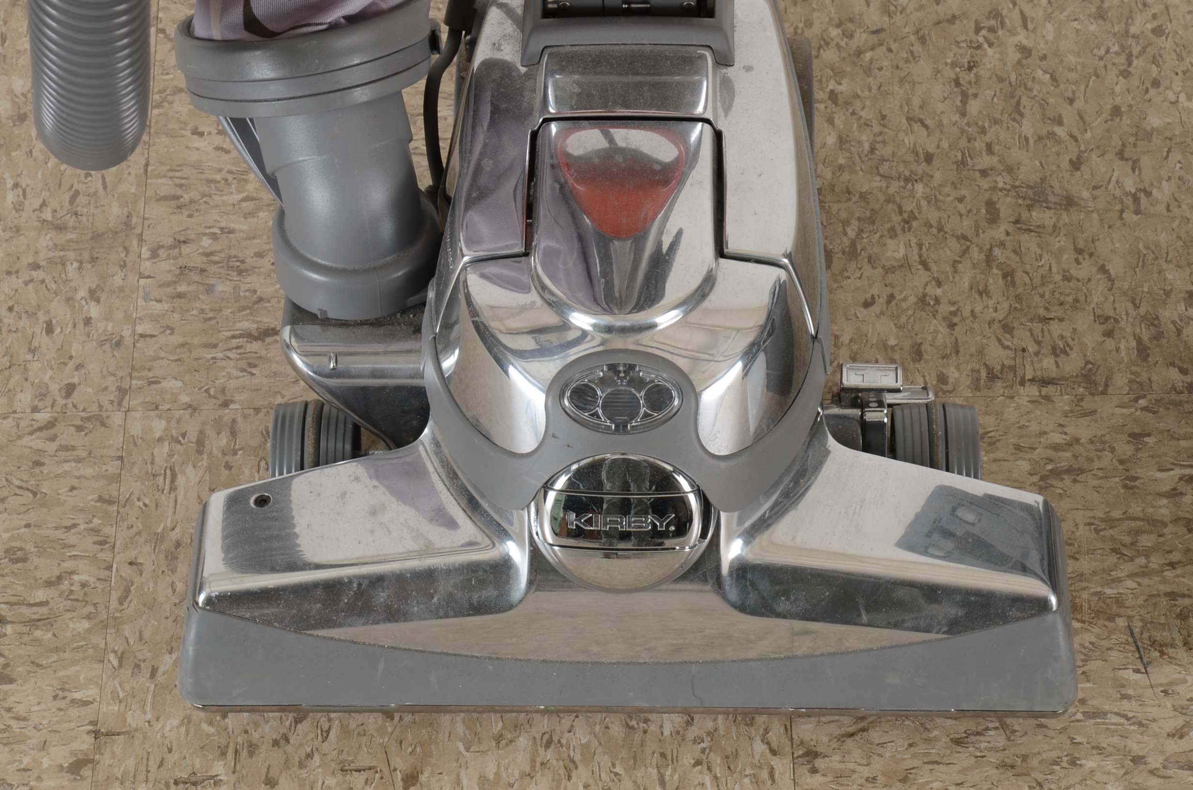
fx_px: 4216
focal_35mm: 128
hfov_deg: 16.1
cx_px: 596
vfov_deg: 10.7
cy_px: 395
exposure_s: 1/80
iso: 125
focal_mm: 85
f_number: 14
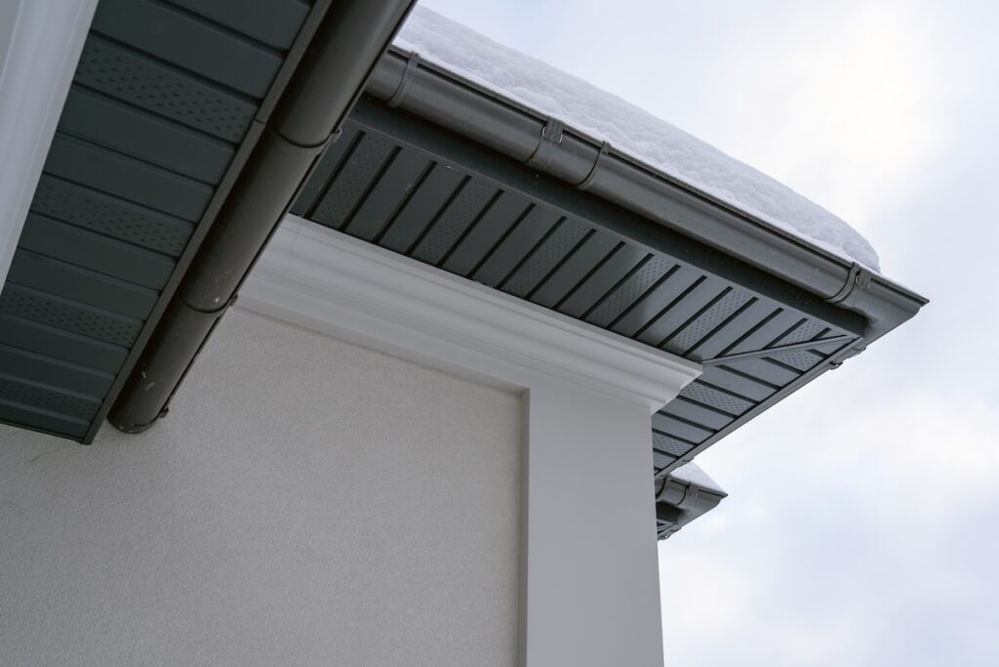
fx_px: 999
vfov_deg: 36.9
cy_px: 334
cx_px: 500
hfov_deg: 53.1
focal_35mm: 36
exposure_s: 1/200
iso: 200
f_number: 4
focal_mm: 36
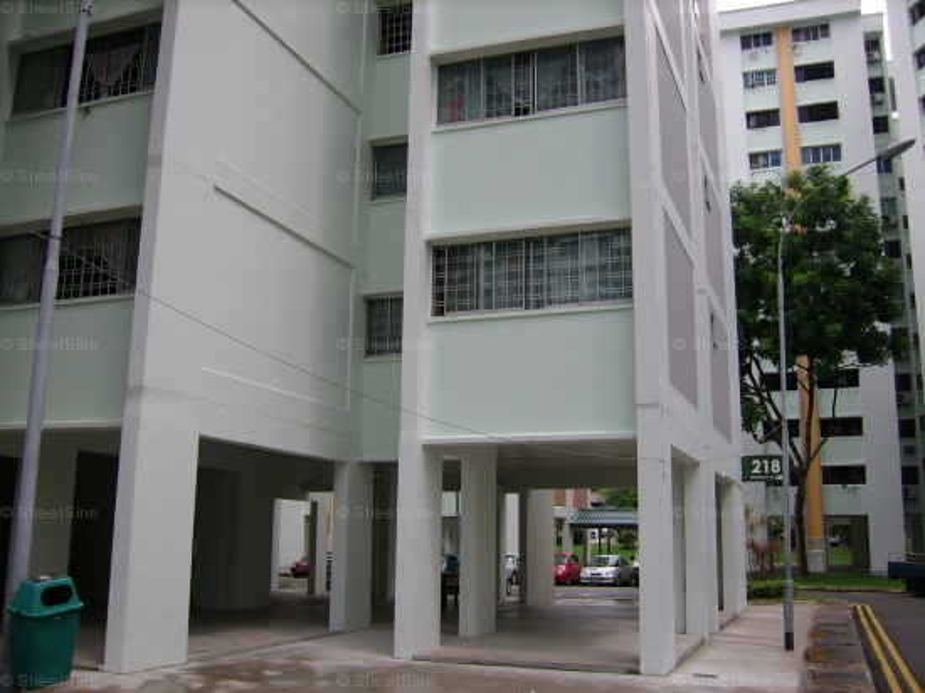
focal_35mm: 35
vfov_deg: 40.7
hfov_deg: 52.6
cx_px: 462
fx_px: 935
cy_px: 346
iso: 50
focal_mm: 5.95
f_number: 2.8
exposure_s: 1/706
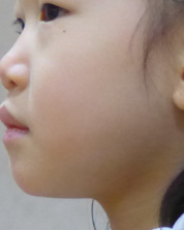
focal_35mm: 315
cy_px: 4
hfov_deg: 4.9
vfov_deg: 6.1
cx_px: 132
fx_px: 2147
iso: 1600
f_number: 2.3
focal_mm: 17.7
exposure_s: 1/400
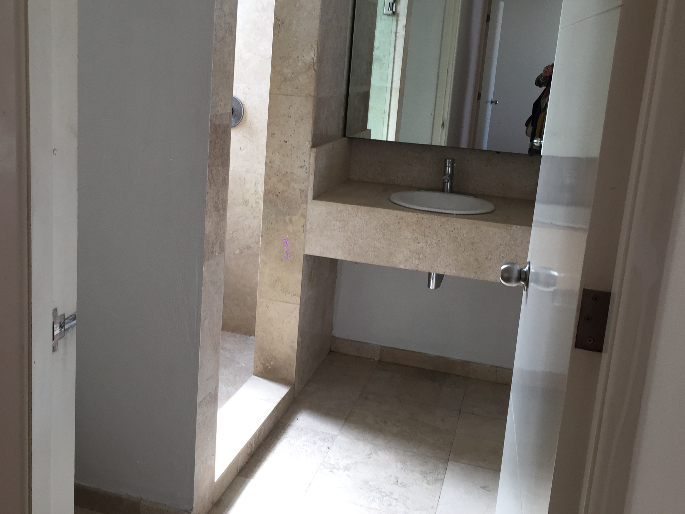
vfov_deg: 37.6
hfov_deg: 48.8
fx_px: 752
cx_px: 284
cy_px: 208
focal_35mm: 38
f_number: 2.2
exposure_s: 1/60
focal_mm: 4.15
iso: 40
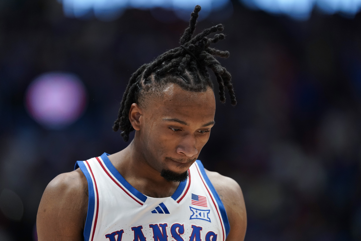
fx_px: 3008
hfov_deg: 6.9
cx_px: 180
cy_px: 120
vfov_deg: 4.6
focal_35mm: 300
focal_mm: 300
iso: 3200
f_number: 2.8
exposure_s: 1/1000
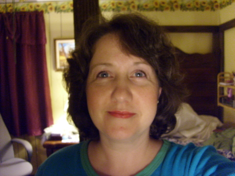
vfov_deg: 40.7
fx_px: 237
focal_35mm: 35
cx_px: 118
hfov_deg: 52.7
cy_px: 88
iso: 200
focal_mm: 5.8
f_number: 2.8
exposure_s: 1/4
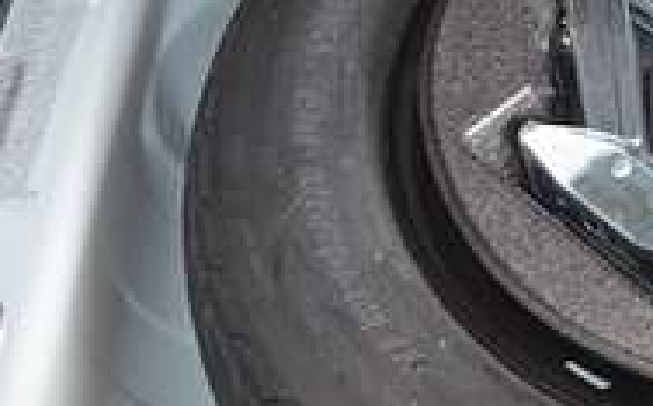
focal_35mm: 127
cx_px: 792
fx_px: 2257
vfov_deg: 10.3
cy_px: 80
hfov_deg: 15.8
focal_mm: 26
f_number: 4
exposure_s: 1/60
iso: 1000
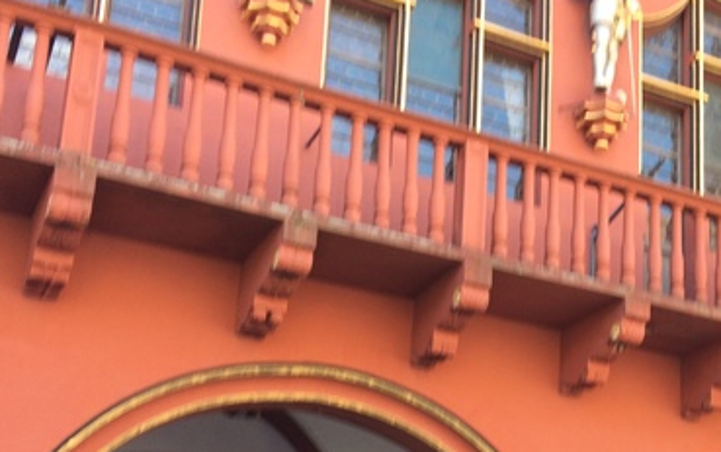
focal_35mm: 64
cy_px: 460
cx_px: 506
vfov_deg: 19.7
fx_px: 1258
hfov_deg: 31.6
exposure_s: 1/100
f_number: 2.2
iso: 40
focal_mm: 4.15
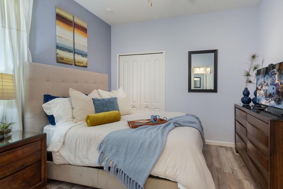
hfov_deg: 93.0
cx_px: 157
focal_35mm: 17
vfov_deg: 70.3
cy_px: 88
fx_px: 134
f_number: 4.5
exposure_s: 1/5
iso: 400
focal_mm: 10
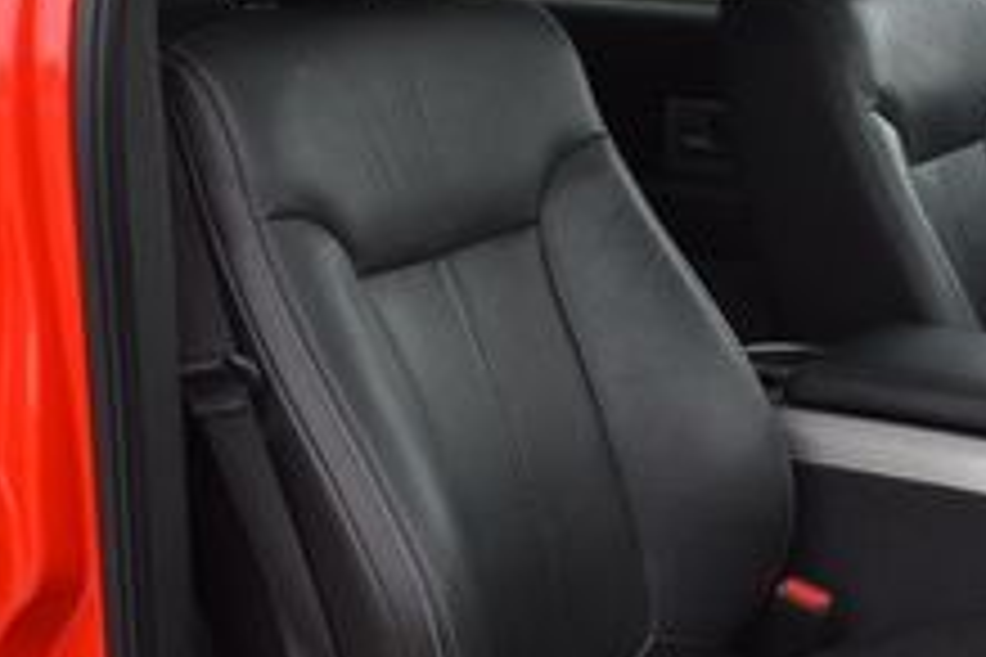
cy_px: 430
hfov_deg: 25.4
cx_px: 716
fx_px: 2164
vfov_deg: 17.2
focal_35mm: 79
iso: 400
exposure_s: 1/250
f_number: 5.6
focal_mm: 18
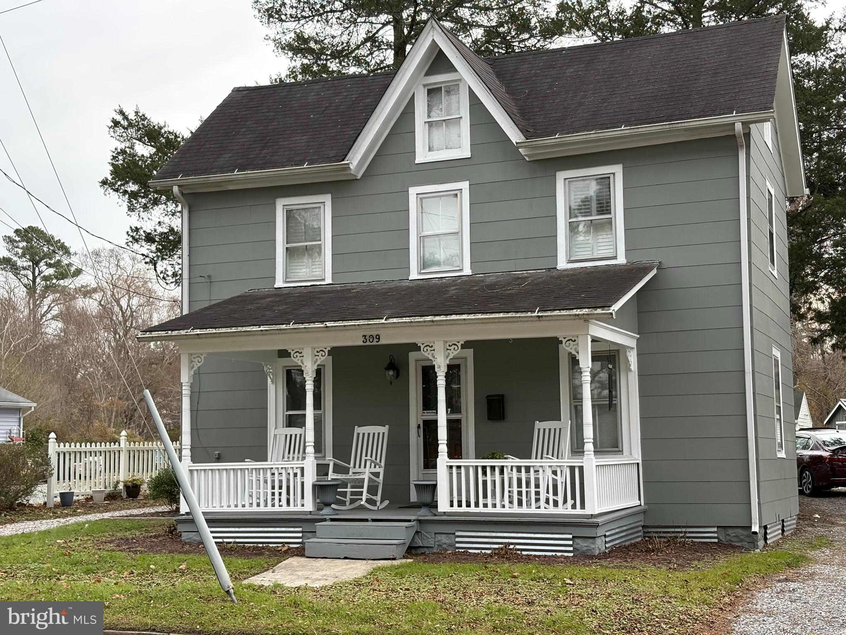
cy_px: 318
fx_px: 1271
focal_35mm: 52
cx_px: 423
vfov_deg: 28.0
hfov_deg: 36.8
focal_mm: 5.96
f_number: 1.6
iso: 50
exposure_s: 1/765
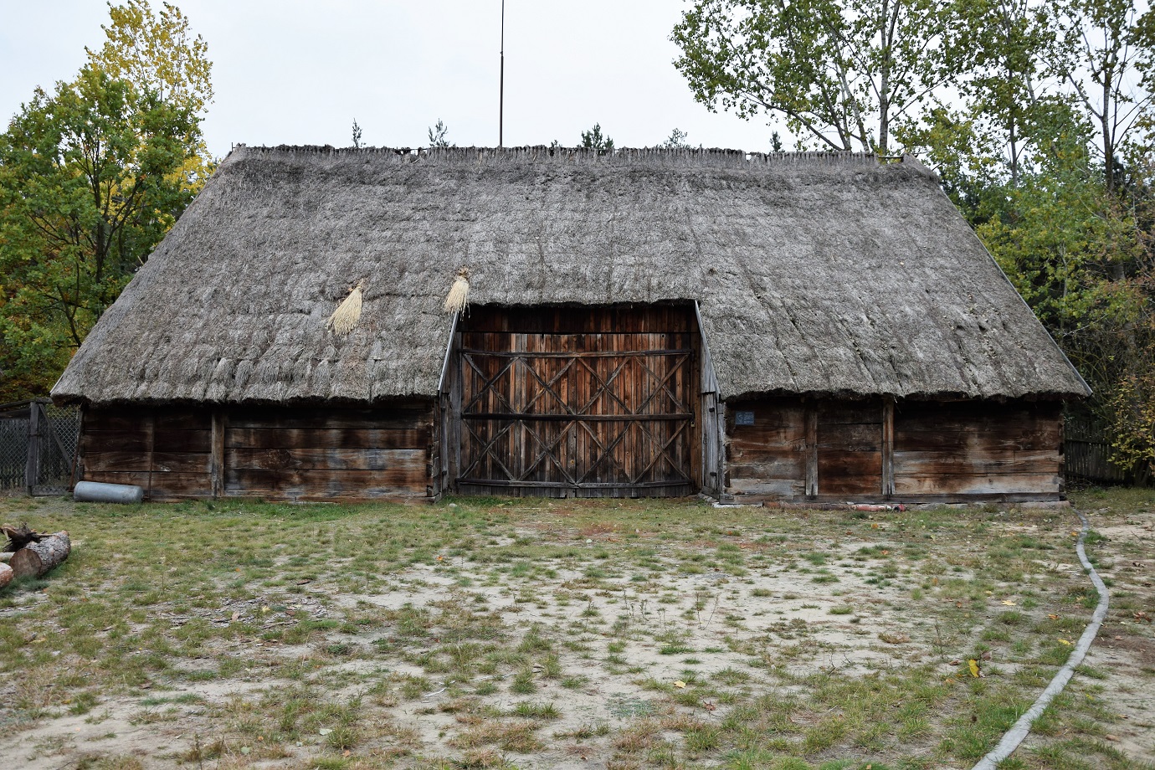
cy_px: 385
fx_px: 1011
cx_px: 578
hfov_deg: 59.5
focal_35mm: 32
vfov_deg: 41.7
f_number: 6.3
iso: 400
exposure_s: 1/160
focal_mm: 21
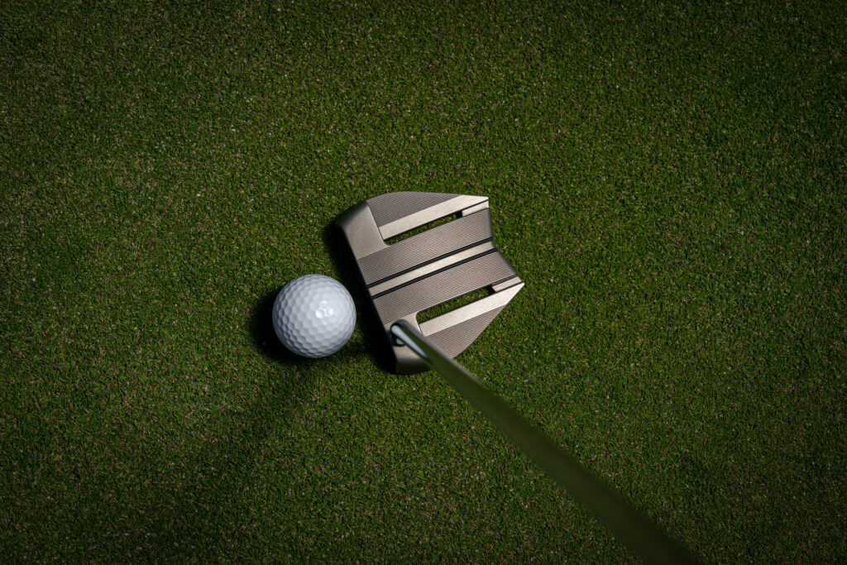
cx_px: 424
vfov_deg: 13.0
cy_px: 282
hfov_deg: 19.5
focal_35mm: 105
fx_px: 2471
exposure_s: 1/640
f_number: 7.1
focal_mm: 105
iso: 100
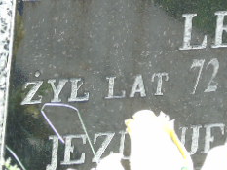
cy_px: -54
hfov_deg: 3.4
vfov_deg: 2.5
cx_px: 235
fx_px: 3825
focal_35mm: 583
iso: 100
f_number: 4.7
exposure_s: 1/125
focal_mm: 38
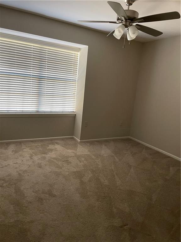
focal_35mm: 26
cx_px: 90
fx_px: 181
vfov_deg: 67.3
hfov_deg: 53.1
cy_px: 121
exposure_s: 1/60
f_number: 1.6
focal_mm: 4.2
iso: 320
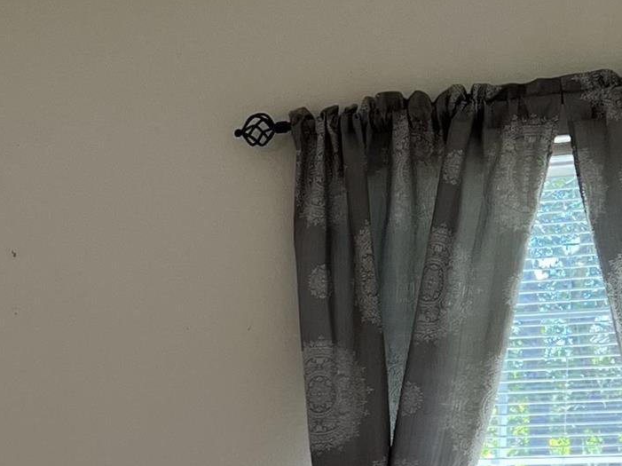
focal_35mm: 114
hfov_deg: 15.7
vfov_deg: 12.5
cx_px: -342
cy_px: 645
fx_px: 2047
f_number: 1.5
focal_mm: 5.7
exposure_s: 1/157
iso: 50
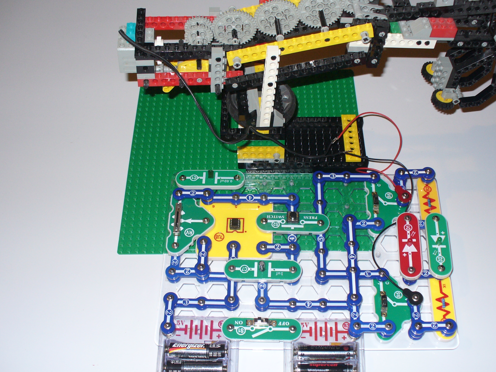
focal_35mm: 44
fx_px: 630
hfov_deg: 42.9
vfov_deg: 32.9
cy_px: 197
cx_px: 274
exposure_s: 1/30
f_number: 2.8
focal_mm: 6.1
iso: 100
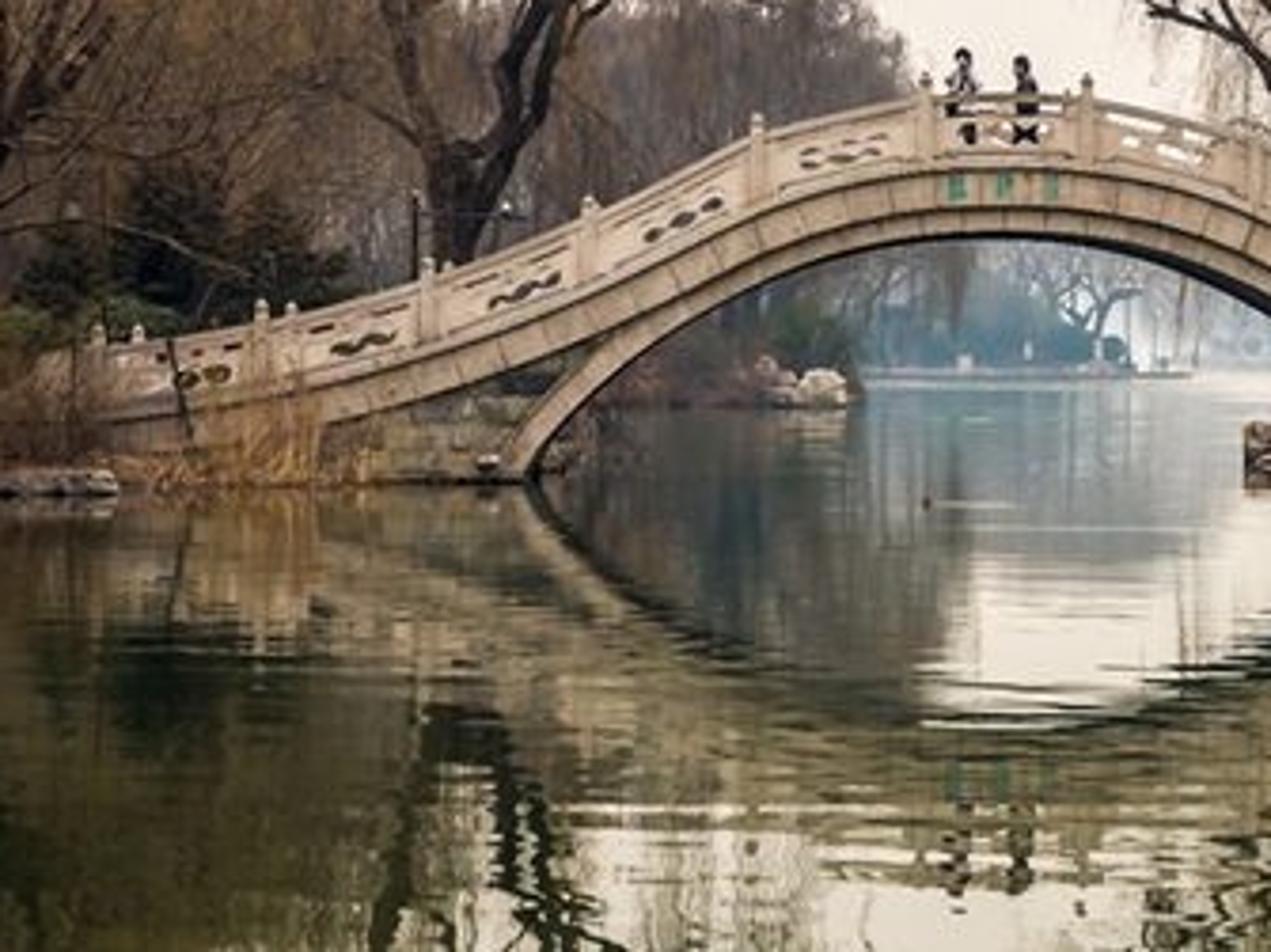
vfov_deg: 8.6
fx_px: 6313
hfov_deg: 11.5
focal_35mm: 172
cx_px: 937
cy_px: 247
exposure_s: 1/100
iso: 100
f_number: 5.6
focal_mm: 50
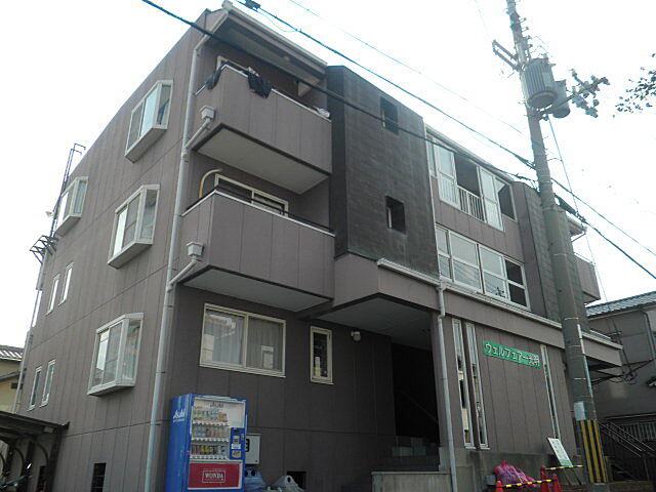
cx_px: 328
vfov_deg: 53.1
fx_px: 493
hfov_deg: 67.3
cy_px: 246
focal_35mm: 26
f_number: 2.8
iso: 64
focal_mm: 4.7
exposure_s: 1/500
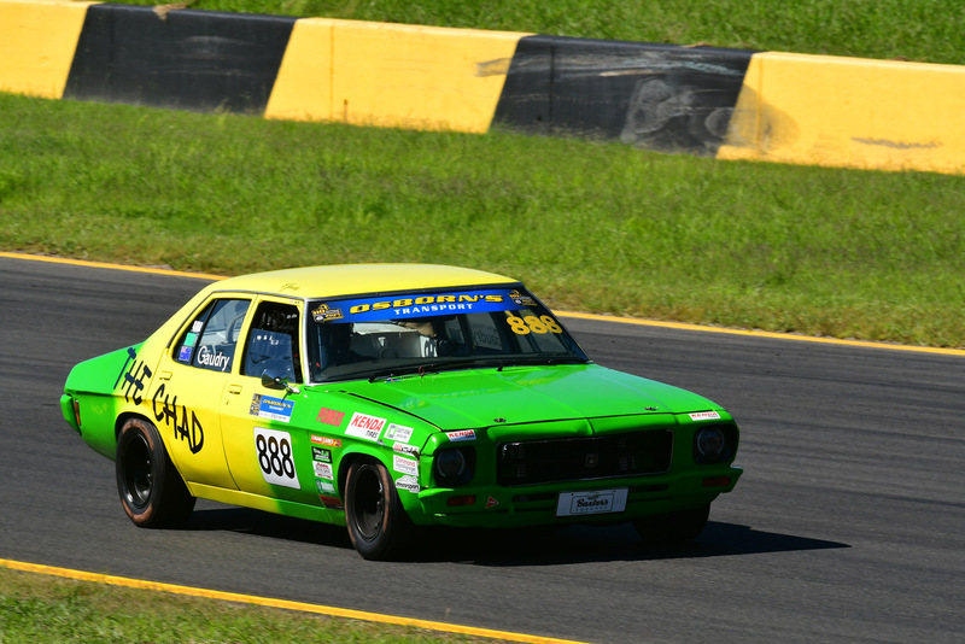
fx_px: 15284
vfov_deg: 2.4
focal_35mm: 570
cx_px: 482
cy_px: 322
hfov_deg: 3.6
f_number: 13
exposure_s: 1/640
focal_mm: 380
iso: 500
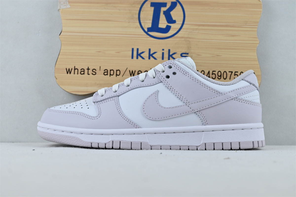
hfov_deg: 37.9
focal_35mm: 52
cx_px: 148
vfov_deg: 25.8
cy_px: 98
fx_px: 432
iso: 100
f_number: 5.3
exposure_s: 1/80
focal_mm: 35
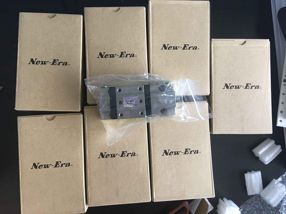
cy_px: 107
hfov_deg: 61.7
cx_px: 143
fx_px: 240
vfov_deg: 48.2
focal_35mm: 29
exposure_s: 1/17
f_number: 2.2
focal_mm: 4.15
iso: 80
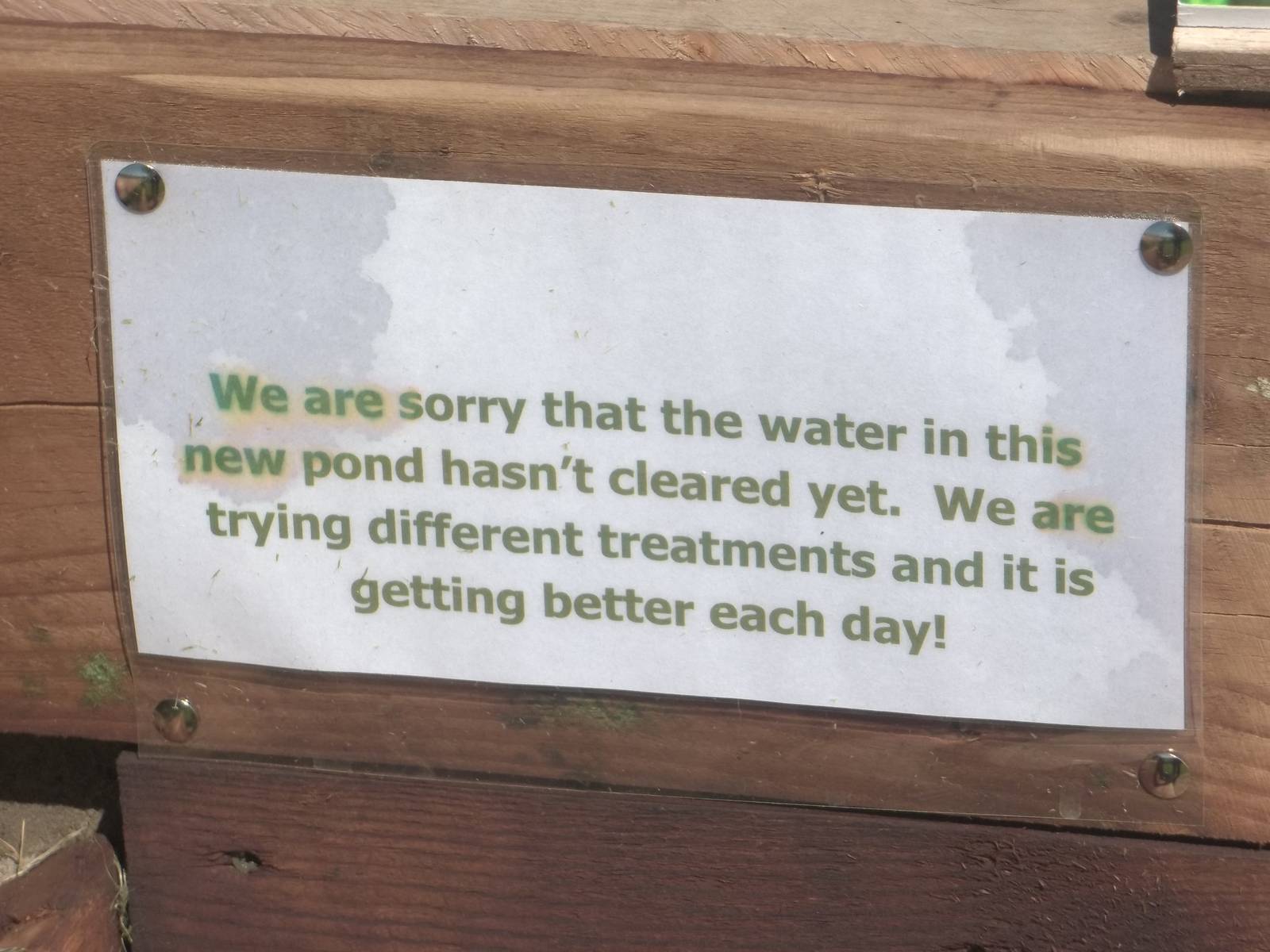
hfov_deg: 12.0
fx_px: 6054
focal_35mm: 165
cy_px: 476
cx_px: 635
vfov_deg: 9.0
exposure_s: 1/500
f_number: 5.9
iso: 80
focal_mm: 29.5
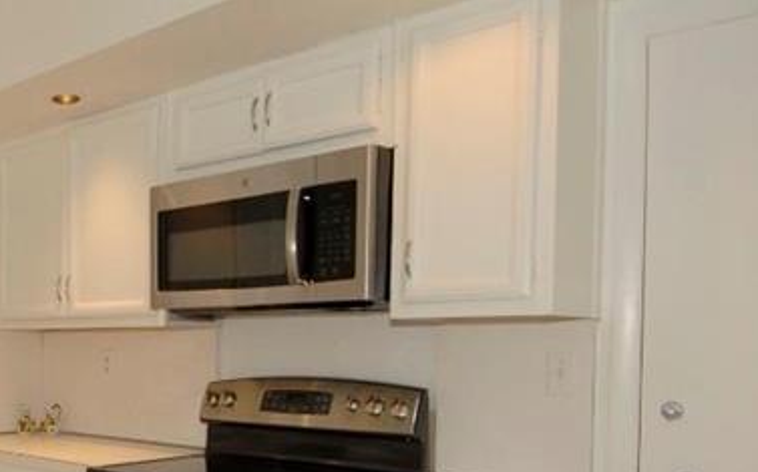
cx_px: 28
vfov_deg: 31.9
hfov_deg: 44.2
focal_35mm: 39
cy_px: 375
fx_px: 805
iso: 200
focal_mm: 12
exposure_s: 1/60
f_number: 5
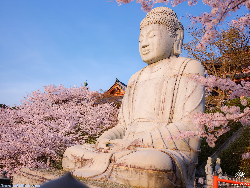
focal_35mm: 36
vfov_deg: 39.7
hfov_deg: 51.4
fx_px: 260
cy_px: 94
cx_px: 125
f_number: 2.8
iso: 200
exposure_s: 1/1100
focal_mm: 45
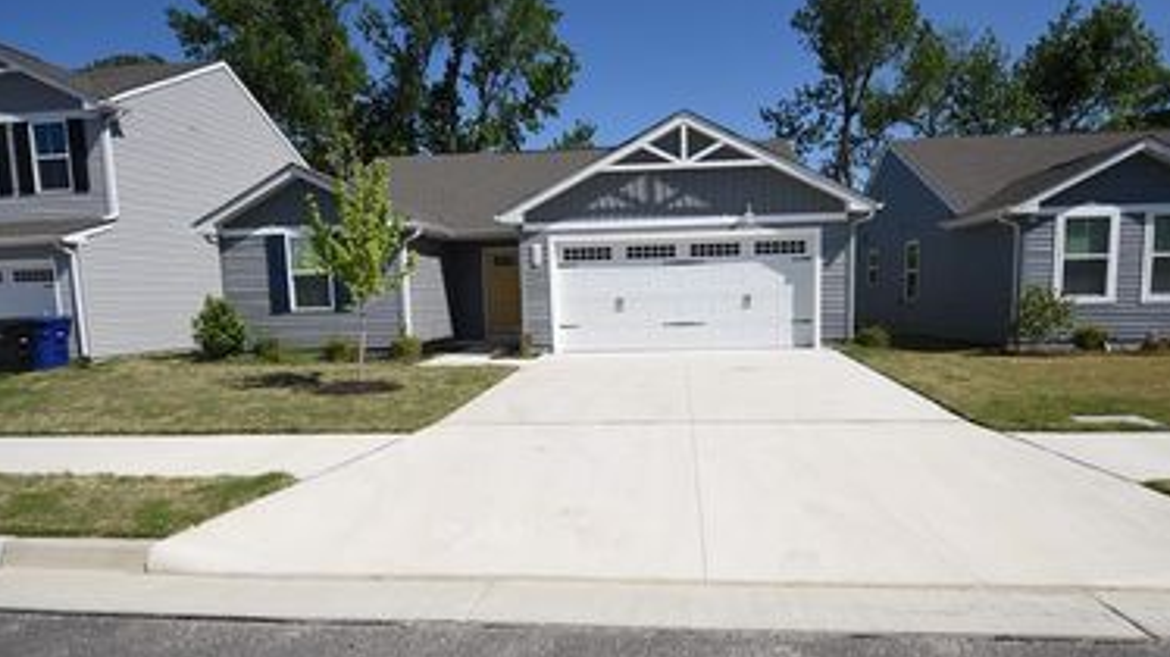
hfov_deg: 83.8
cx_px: 601
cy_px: 383
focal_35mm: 21
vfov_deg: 53.3
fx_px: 651
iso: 100
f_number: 2.8
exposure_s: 1/4000
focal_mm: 15
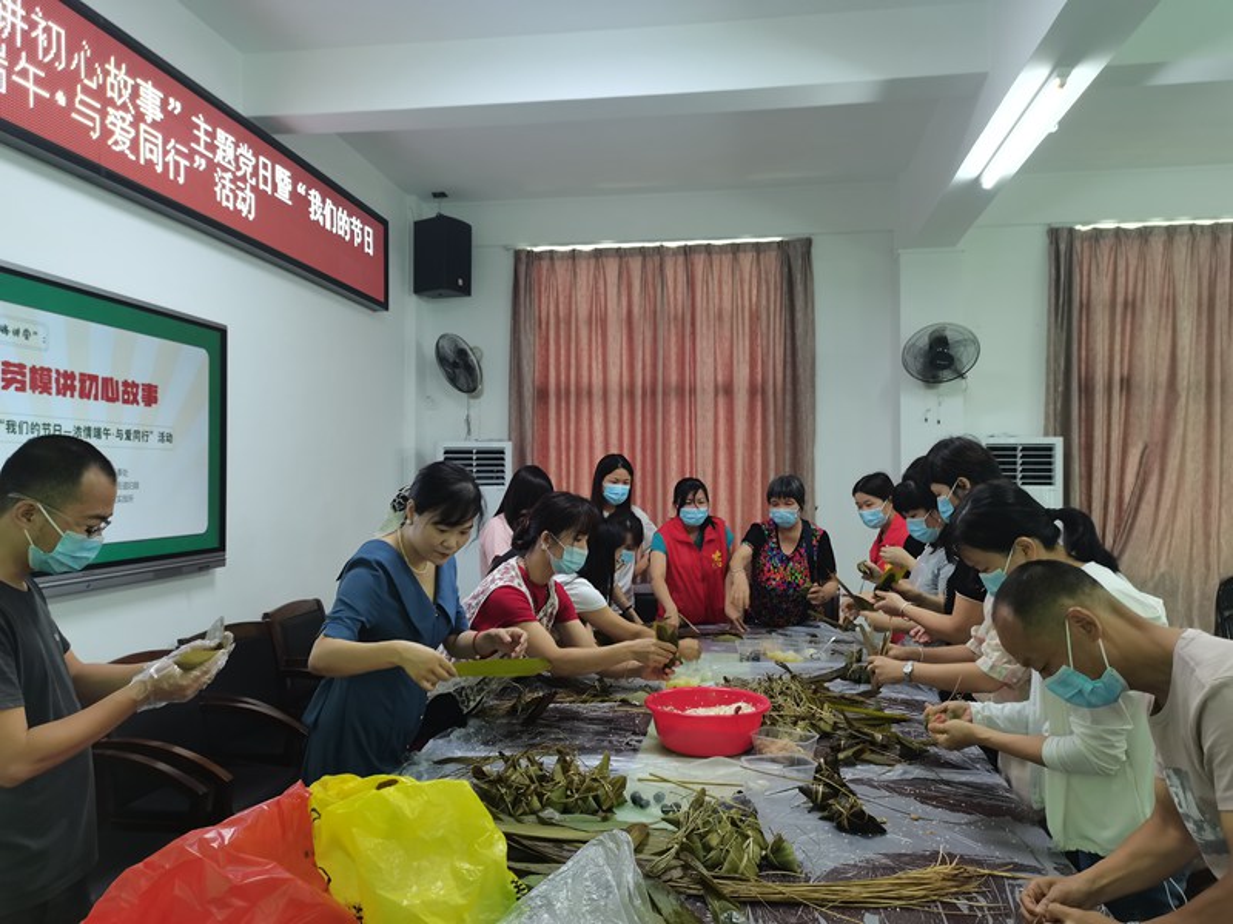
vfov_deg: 53.1
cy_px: 462
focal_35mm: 26
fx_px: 926
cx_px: 616
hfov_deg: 67.3
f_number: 1.8
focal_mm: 5.58
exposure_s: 1/36
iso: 160
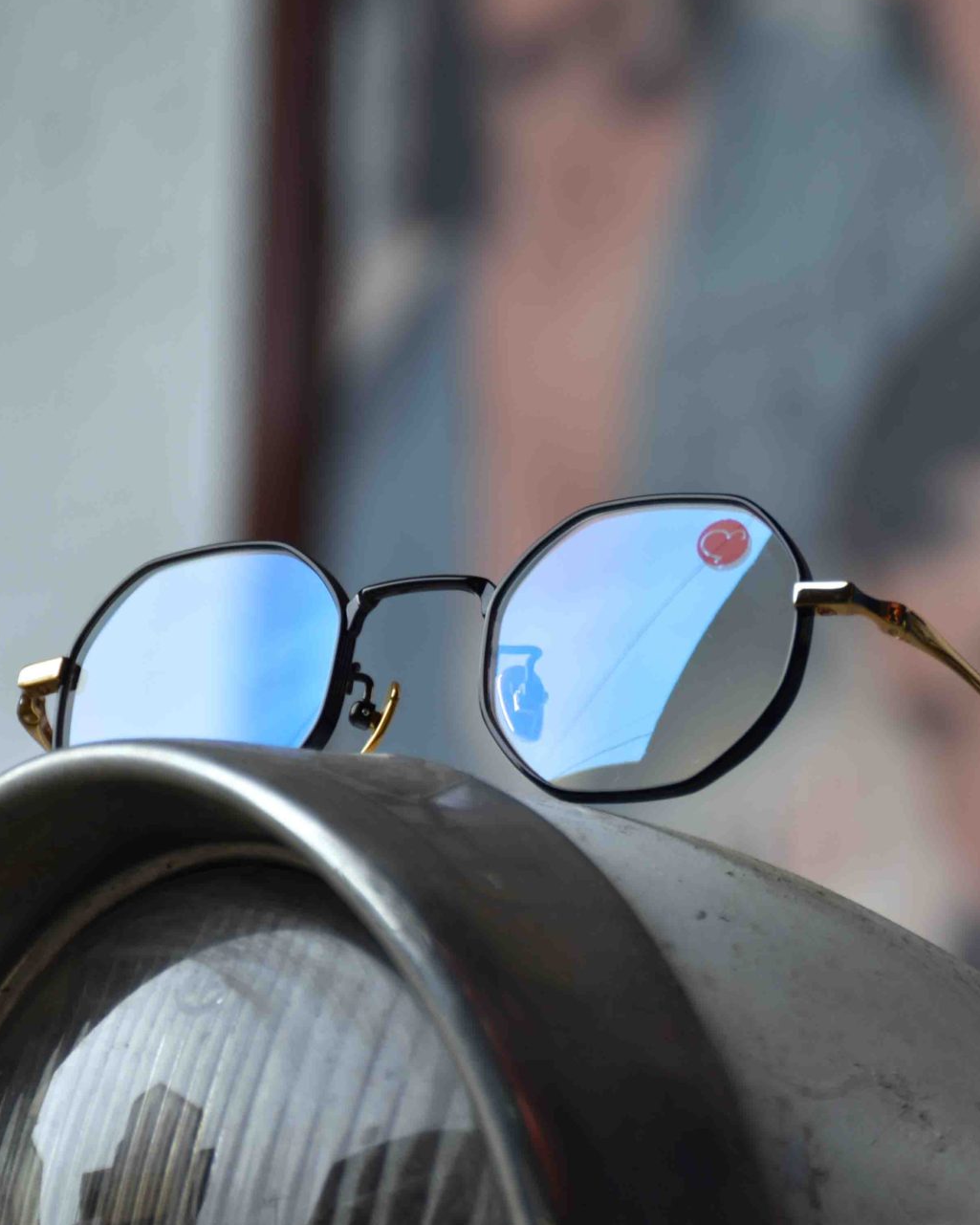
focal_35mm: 225
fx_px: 8156
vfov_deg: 8.6
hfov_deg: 6.9
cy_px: 567
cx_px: 655
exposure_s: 1/125
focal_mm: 80
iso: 100
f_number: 5.3
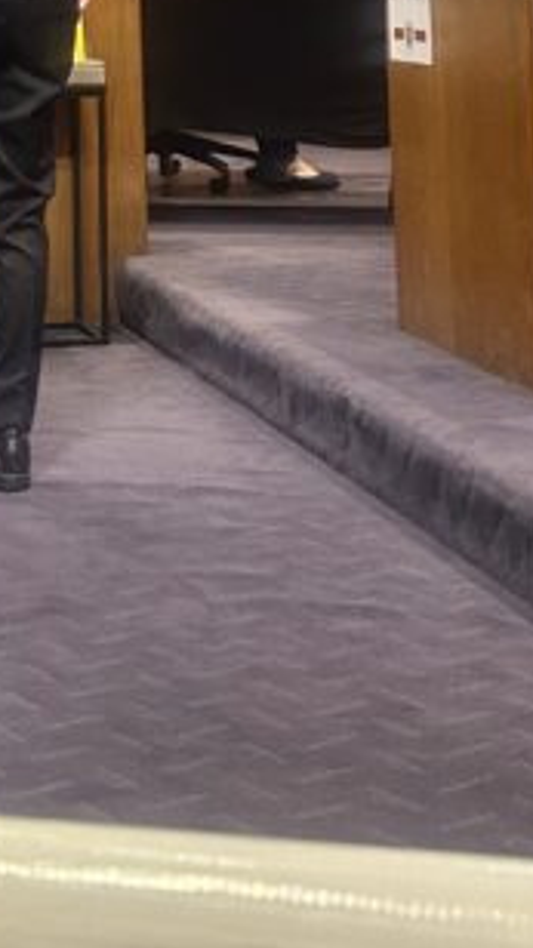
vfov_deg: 22.4
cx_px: -43
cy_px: -219
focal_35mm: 87
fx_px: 2188
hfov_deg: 13.6
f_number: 1.78
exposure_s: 1/60
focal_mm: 6.86
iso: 400
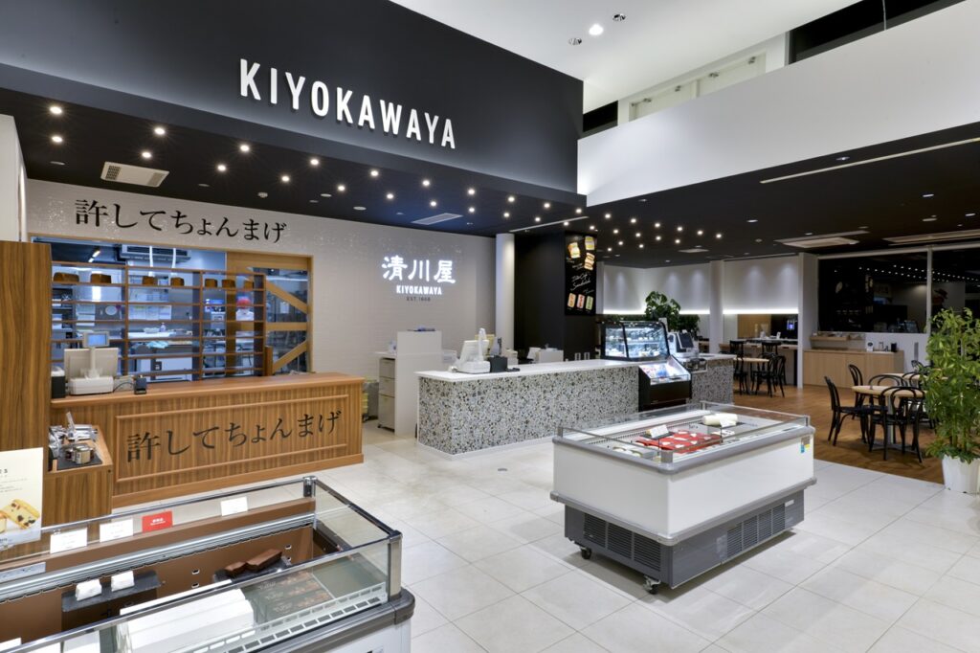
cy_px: 326
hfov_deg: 84.0
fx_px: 544
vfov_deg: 61.9
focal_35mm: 20
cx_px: 490
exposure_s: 1/2
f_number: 16
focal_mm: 20
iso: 100
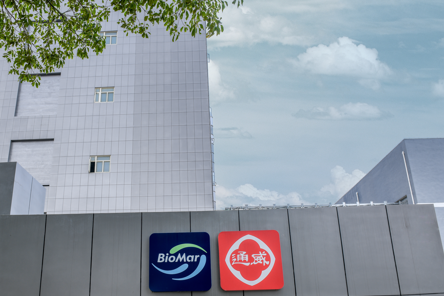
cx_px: 177
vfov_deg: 42.0
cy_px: 186
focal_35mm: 31
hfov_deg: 59.8
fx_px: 382
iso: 100
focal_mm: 24
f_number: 8
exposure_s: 1/125
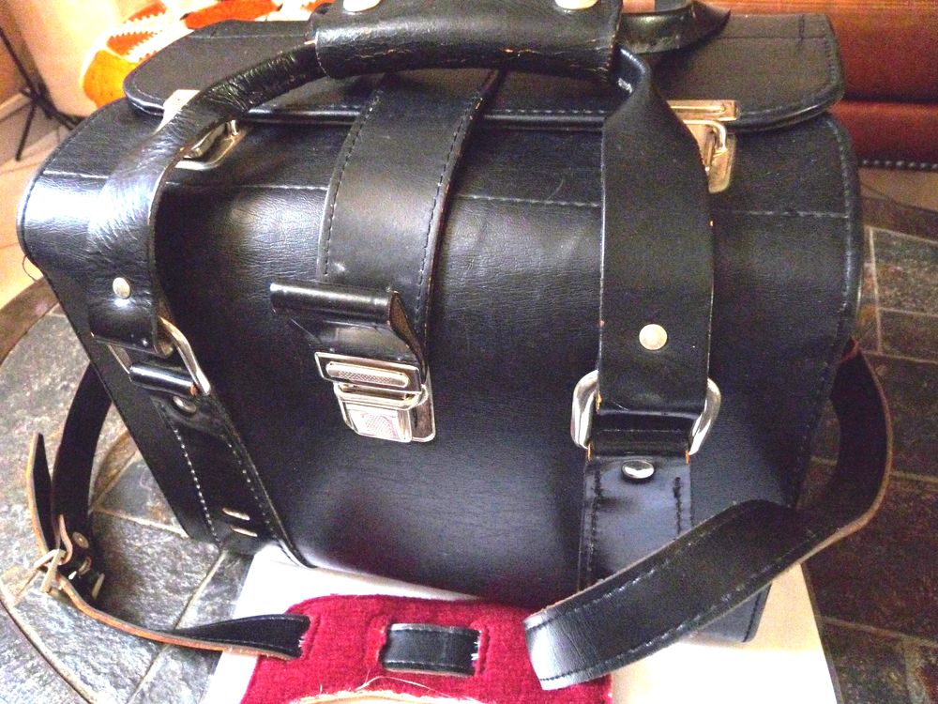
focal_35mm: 27
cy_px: 352
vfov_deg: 51.4
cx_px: 469
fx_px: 732
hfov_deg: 65.3
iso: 400
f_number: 2.8
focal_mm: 4.8
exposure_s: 1/8
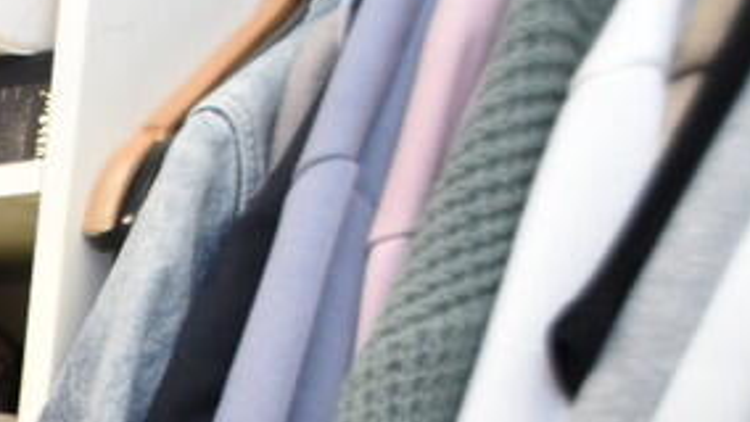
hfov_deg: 21.4
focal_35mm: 68
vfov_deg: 15.0
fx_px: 1353
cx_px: -570
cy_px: 795
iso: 800
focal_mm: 12
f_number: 3.8
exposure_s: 1/60
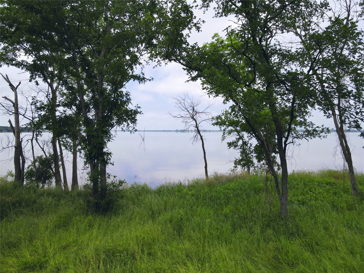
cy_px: 136
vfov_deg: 56.8
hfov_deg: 71.6
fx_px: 252
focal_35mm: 24
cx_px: 182
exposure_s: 1/500
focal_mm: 4.5
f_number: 2.8
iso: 100
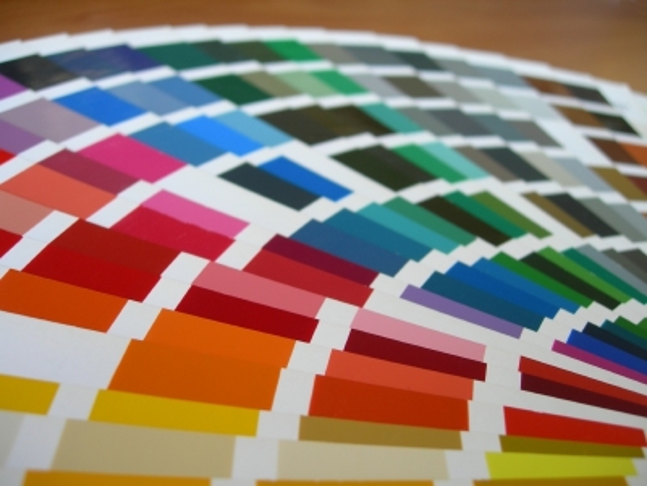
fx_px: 710
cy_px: 243
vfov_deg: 37.7
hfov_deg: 49.0
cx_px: 324
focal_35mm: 38
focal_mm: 7.8
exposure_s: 1/20
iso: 50
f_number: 2.8
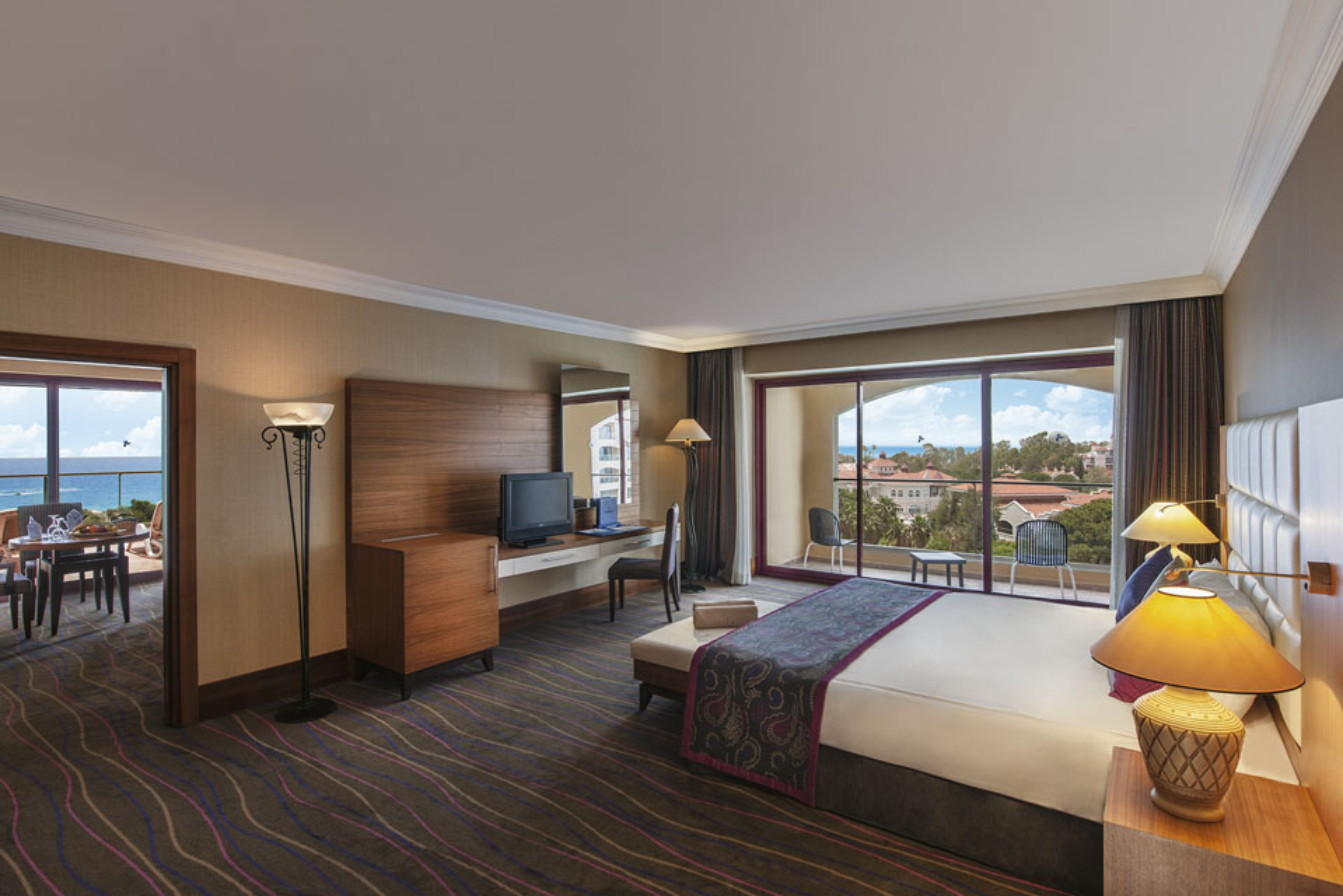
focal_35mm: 18
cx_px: 672
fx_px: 672
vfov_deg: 67.4
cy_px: 448
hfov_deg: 90.0
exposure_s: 1.6
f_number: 10
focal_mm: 18
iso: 100
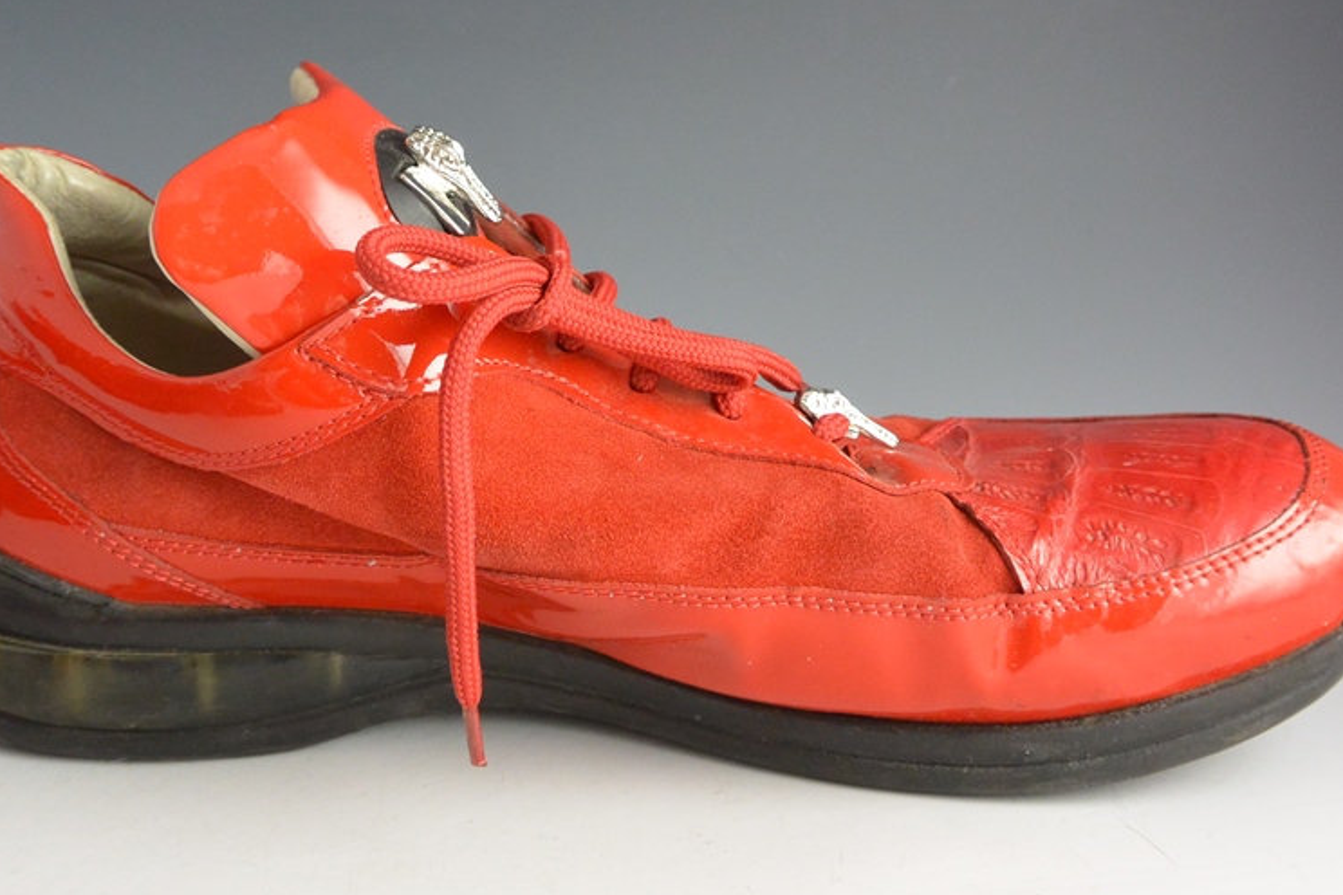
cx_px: 625
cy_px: 420
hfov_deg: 45.4
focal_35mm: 43
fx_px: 1604
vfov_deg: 31.2
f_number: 3.8
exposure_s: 1/50
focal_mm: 12.2
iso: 800
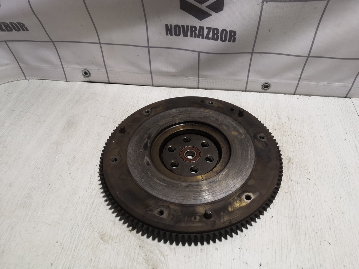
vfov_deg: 51.4
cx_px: 180
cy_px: 134
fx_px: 280
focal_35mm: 27
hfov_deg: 65.3
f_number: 1.8
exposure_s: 1/100
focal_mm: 3.95
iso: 100
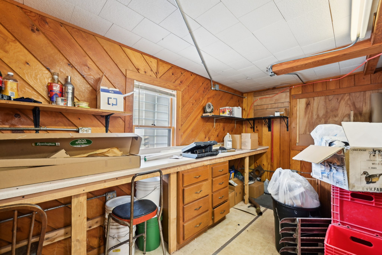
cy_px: 128
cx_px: 191
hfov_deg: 104.3
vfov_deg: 81.2
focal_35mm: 14
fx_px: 149
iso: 400
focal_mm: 14
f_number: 8
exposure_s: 1/13
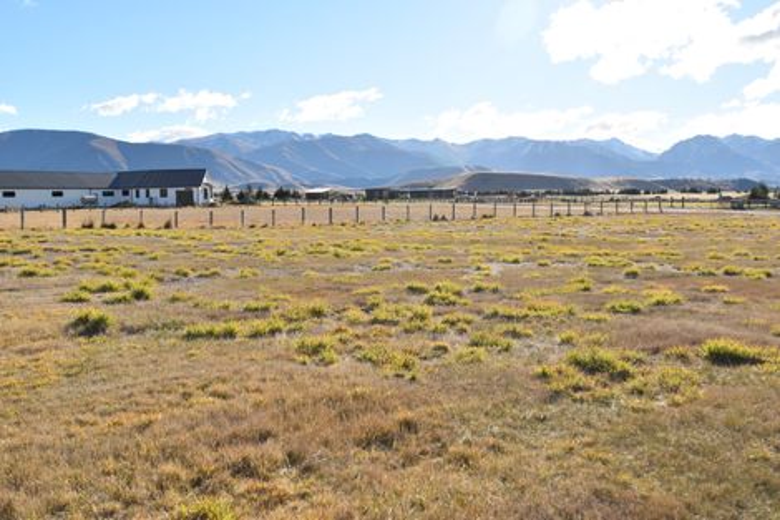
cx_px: 390
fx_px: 780
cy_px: 260
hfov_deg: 53.1
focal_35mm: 36
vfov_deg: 36.8
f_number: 10
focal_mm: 24
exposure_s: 1/400
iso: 200
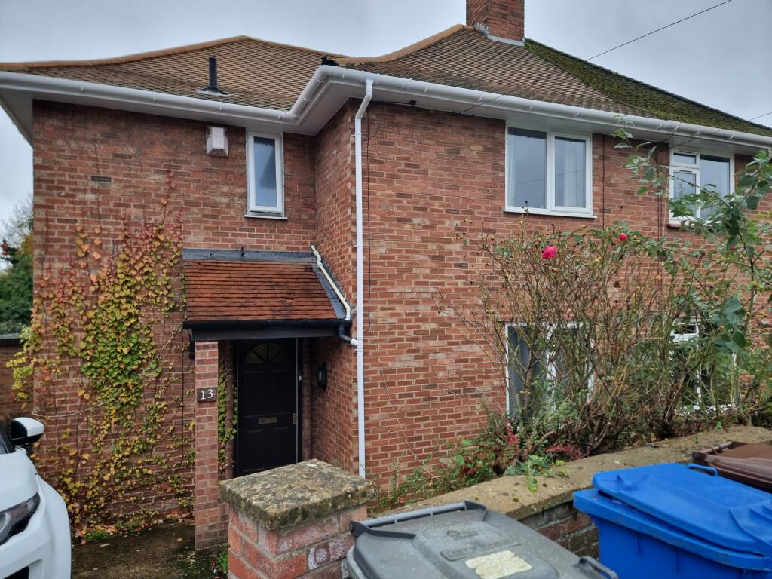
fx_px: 535
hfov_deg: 71.6
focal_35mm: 24
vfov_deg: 56.8
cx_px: 386
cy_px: 290
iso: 50
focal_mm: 6.7
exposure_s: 1/100
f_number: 1.8
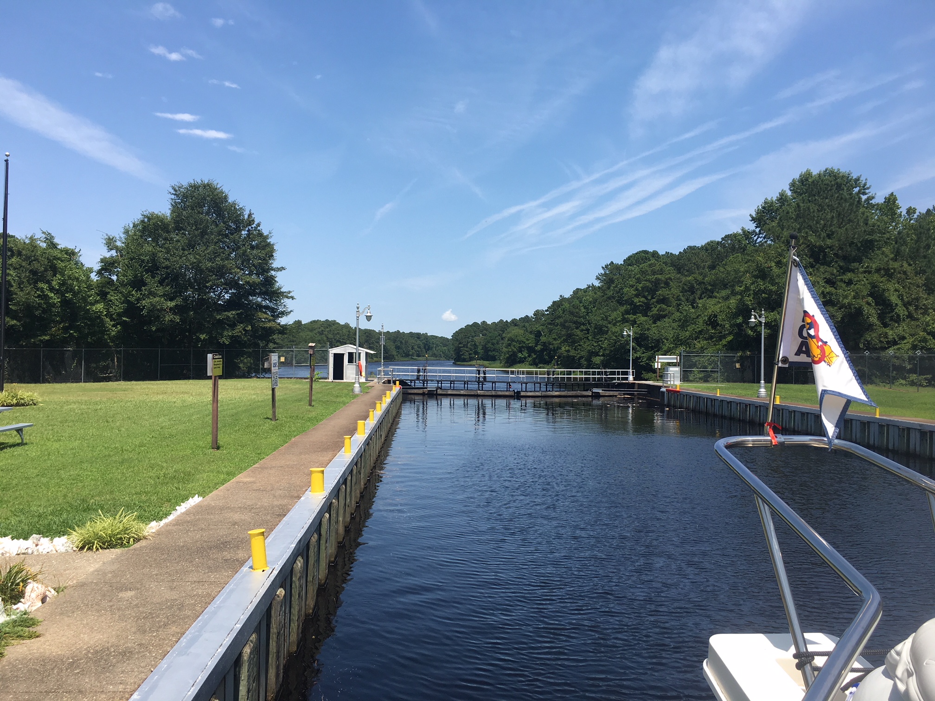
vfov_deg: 48.2
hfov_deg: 61.7
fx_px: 783
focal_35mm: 29
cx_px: 468
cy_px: 350
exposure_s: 1/1282
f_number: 2.2
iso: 25
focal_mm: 4.15
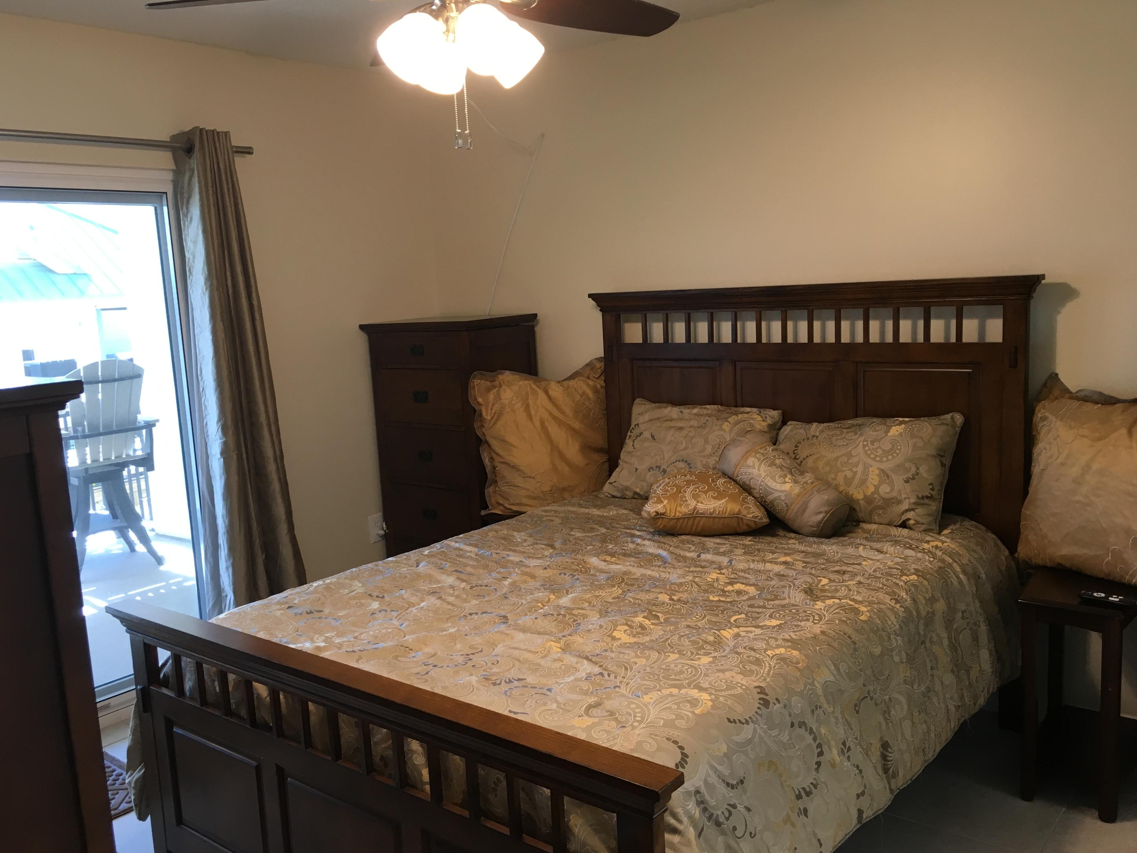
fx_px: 985
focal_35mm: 30
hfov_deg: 60.0
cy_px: 435
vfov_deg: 46.8
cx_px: 557
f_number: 2.2
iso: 50
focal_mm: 4.15
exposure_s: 1/30
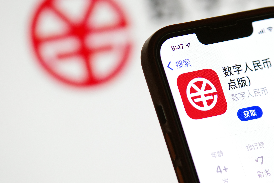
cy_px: 89
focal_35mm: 324
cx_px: 193
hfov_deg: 6.4
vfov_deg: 4.2
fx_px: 2466
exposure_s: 1/250
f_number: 4
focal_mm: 140
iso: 1600
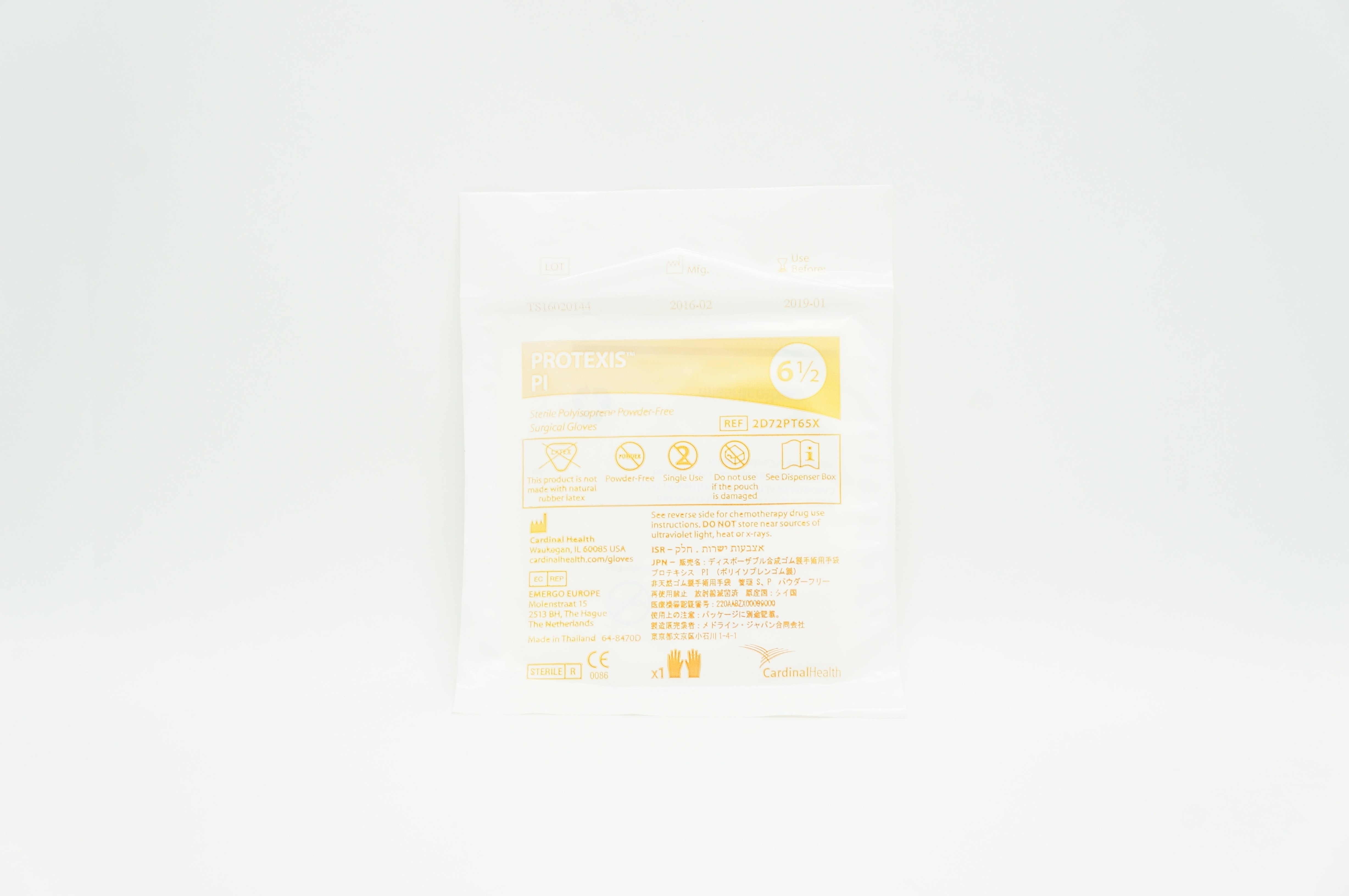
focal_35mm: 51
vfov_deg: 26.4
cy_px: 448
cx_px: 674
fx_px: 1909
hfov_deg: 38.9
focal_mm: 34
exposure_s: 1/30
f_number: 8
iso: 400
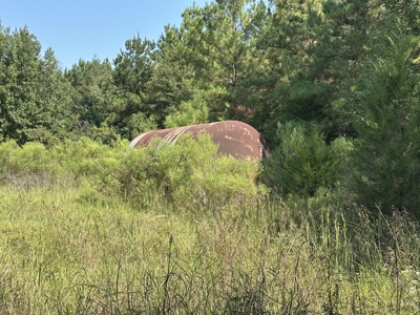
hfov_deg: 39.7
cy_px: 158
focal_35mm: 48
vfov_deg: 30.3
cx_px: 210
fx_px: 582
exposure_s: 1/1289
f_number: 1.78
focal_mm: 6.86
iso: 64
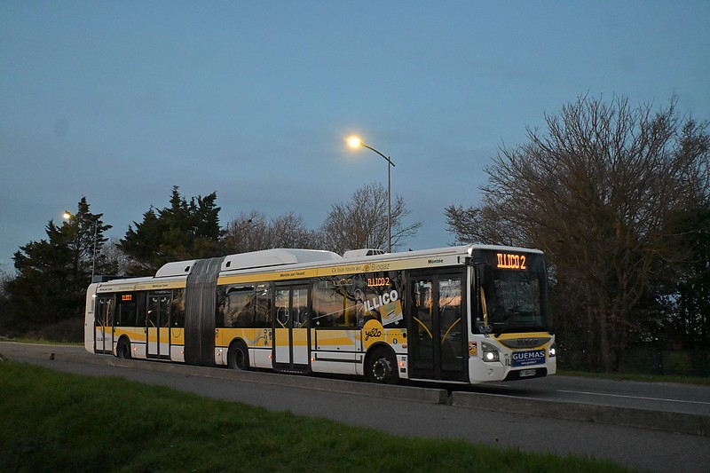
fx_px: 710
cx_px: 355
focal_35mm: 36
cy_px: 236
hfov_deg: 53.1
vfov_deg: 36.9
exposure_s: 1/400
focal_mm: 24
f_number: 4.2
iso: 6400
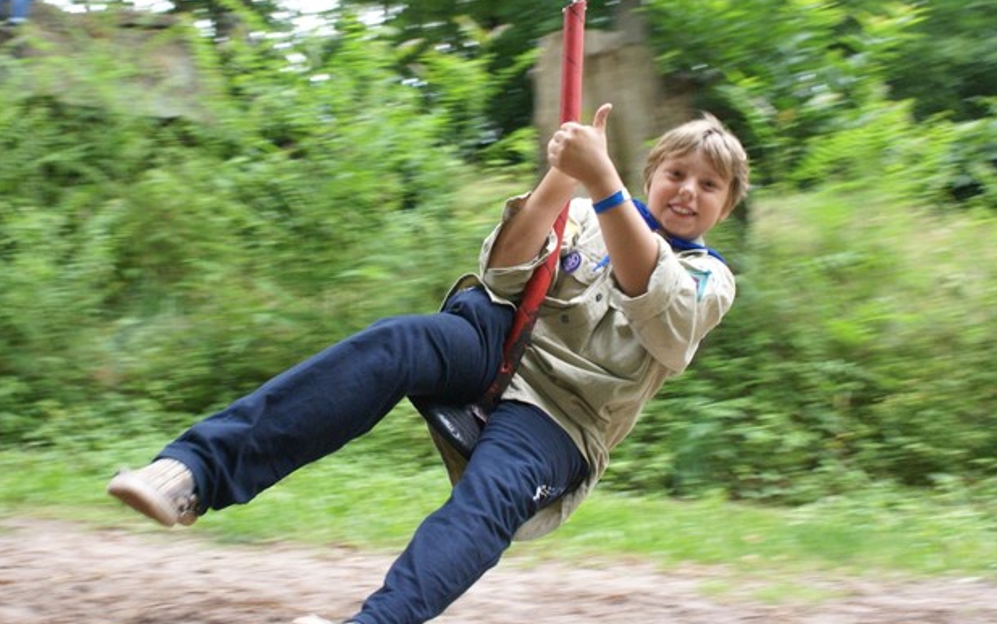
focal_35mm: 56
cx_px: 482
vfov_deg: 23.4
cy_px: 306
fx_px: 1509
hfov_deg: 36.6
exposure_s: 1/100
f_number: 5.6
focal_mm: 35
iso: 800
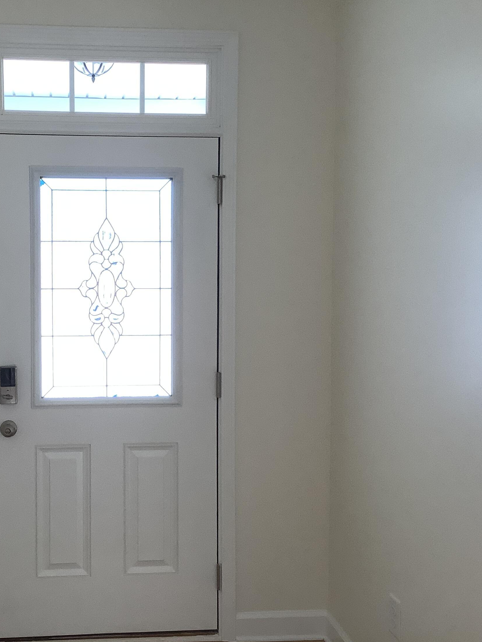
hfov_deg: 33.7
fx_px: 780
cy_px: 322
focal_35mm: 42
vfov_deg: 44.8
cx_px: 120
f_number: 2.4
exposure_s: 1/120
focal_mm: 3.3
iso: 80
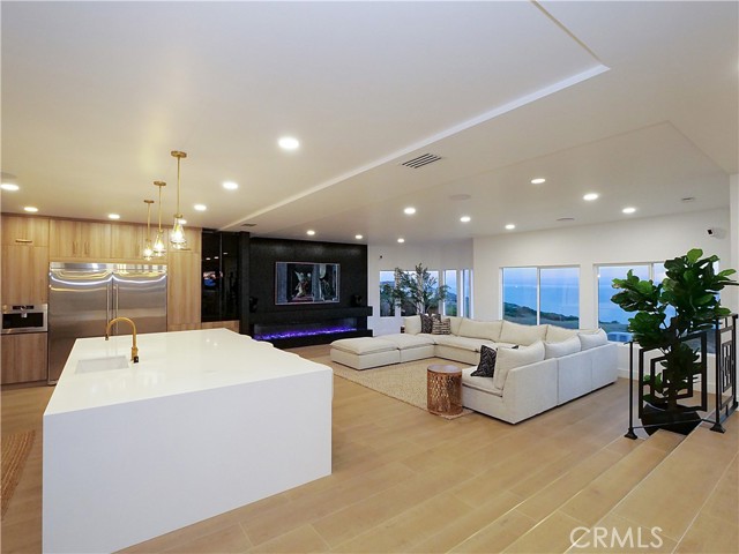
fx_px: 342
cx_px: 370
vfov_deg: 78.1
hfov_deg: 94.5
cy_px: 277
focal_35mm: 16
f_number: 7.1
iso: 2000
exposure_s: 1/80
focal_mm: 8
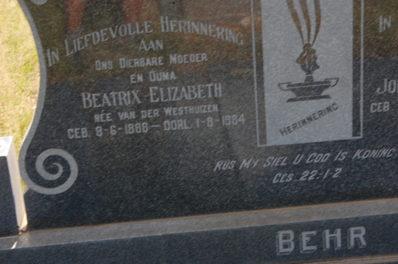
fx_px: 911
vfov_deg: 16.5
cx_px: 199
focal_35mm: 82
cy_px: 132
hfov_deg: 24.6
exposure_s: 1/30
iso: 800
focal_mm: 55
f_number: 22
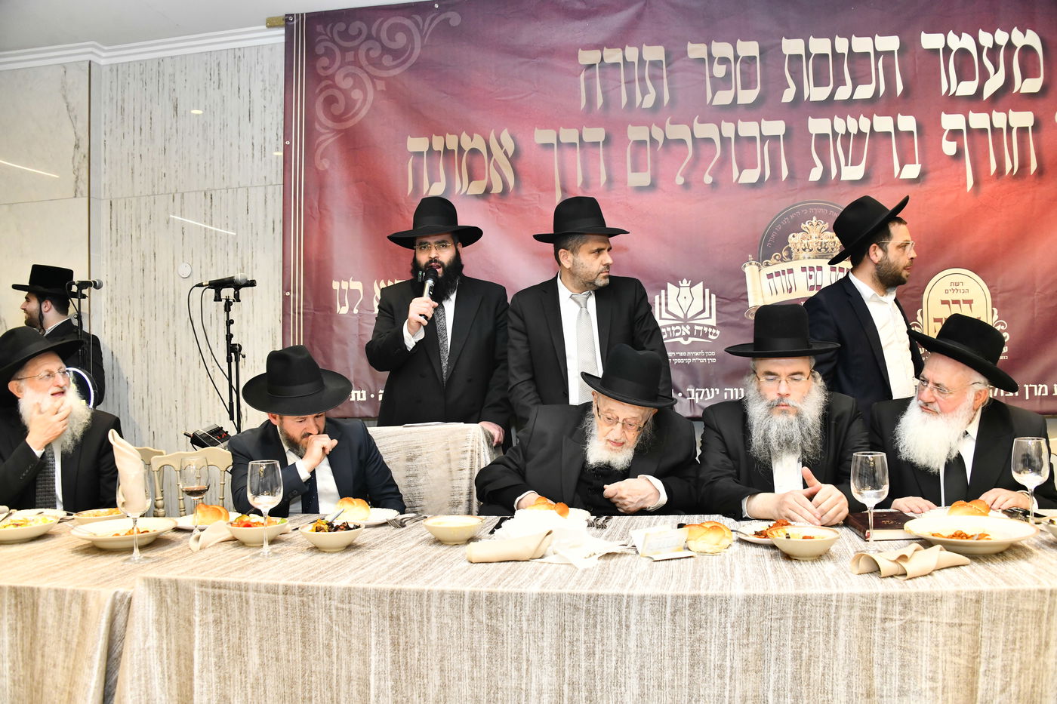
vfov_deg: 46.4
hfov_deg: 65.5
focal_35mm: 28
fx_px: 822
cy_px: 352
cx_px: 528
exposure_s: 1/125
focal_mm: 28
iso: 1600
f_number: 5.6
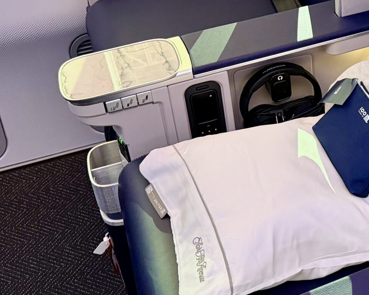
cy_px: 37
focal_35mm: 62
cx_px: 392
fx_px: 677
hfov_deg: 28.1
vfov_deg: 24.0
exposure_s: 1/56
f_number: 1.78
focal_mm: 6.76
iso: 640
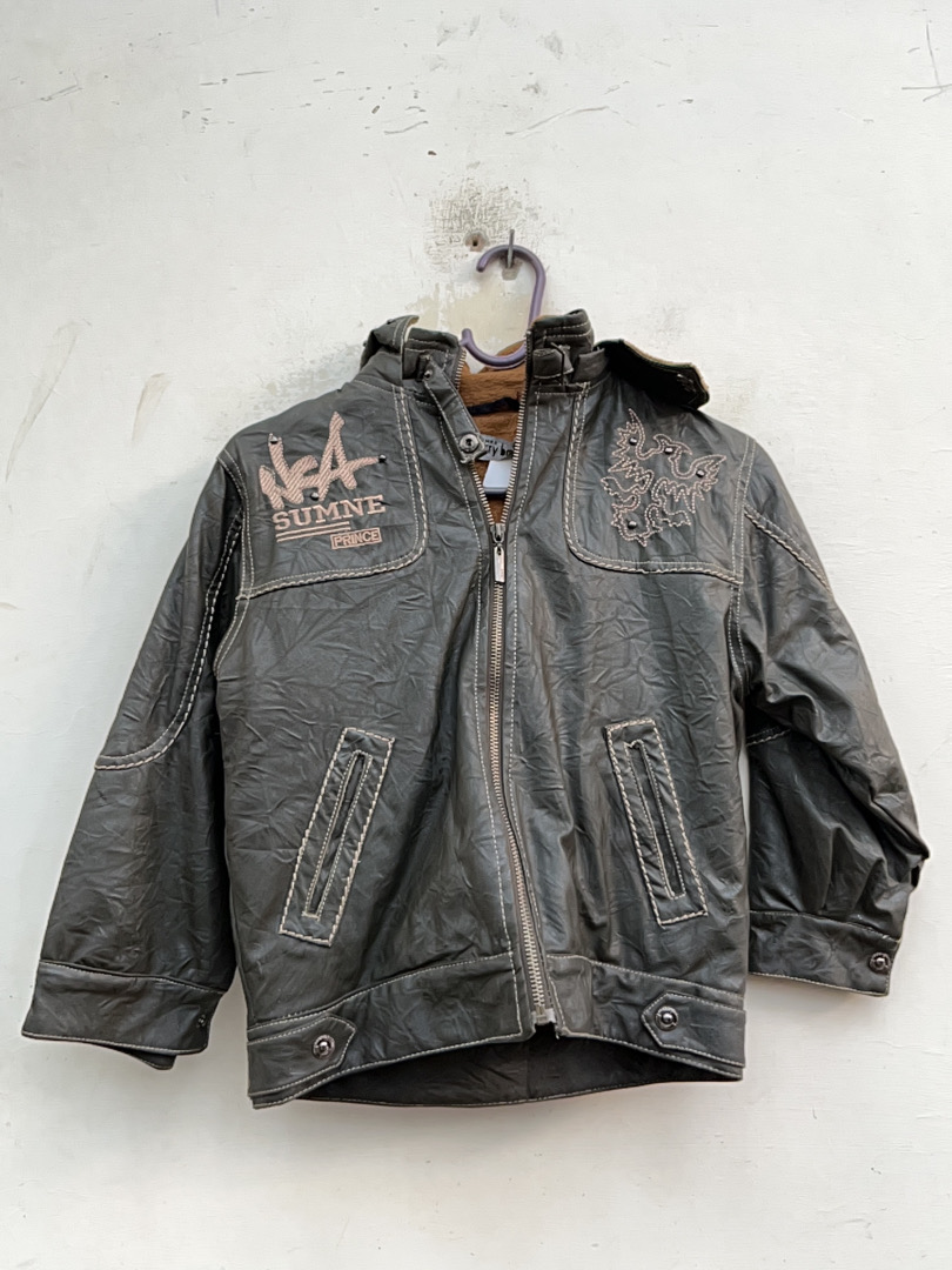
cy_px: 635
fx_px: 990
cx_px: 476
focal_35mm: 27
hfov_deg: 51.4
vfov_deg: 65.3
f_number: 1.6
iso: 80
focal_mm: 5.1
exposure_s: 1/60
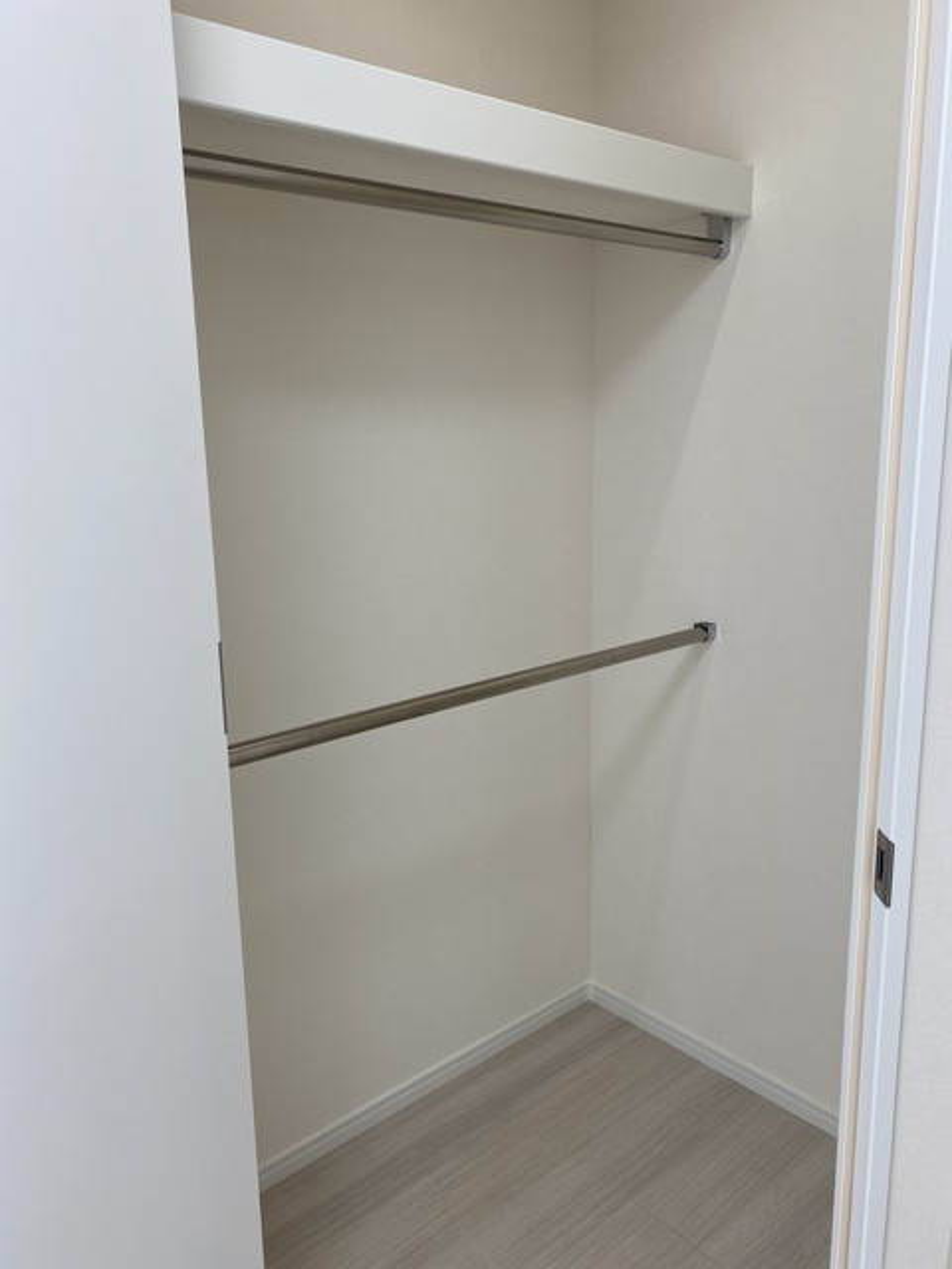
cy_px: 634
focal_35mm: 26
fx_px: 953
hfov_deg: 53.1
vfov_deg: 67.3
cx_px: 476
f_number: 1.8
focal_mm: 4.25
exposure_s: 1/100
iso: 40
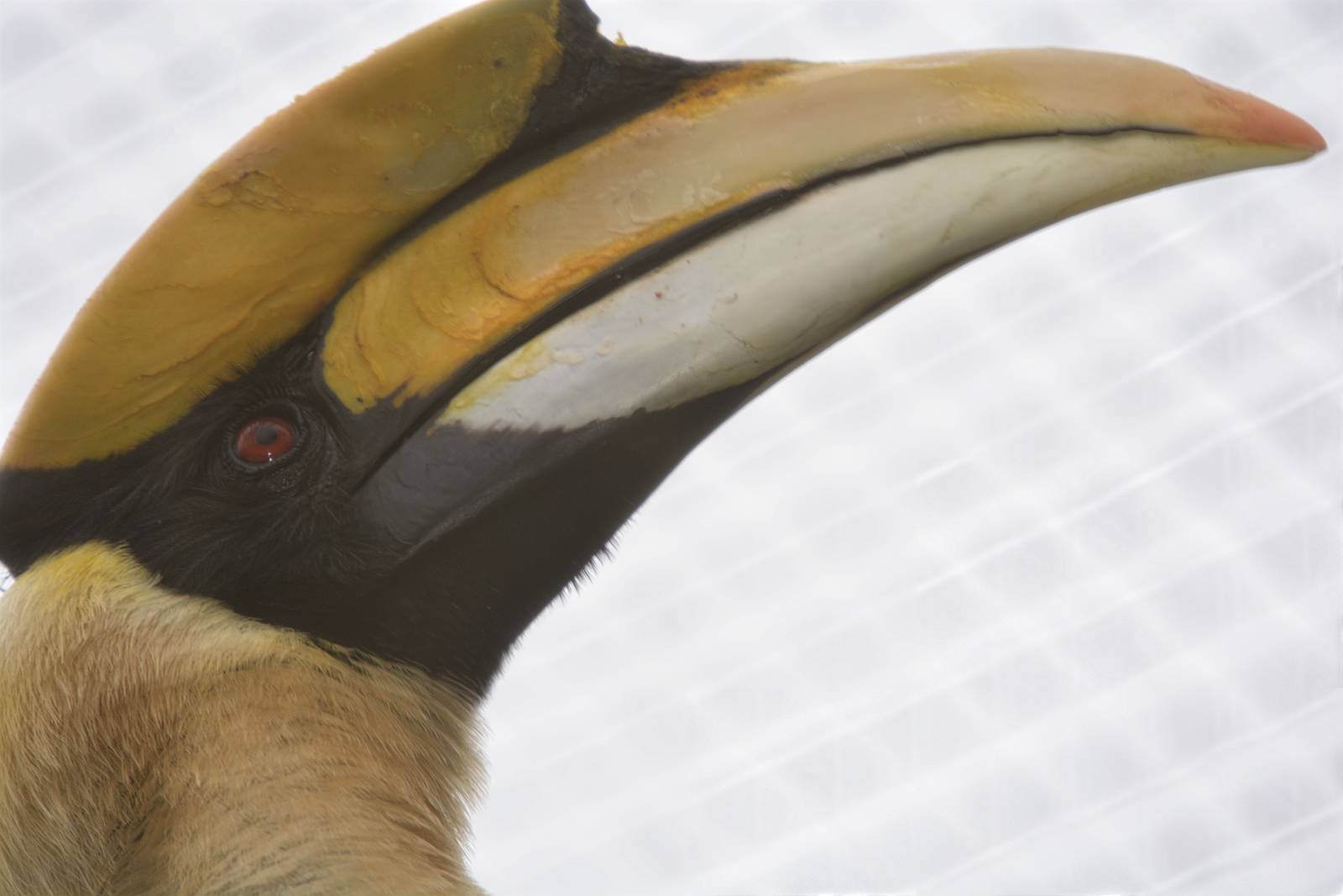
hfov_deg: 3.3
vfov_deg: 2.2
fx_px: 23503
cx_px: 672
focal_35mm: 630
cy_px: 448
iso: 100
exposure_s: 1/200
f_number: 8
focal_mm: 420
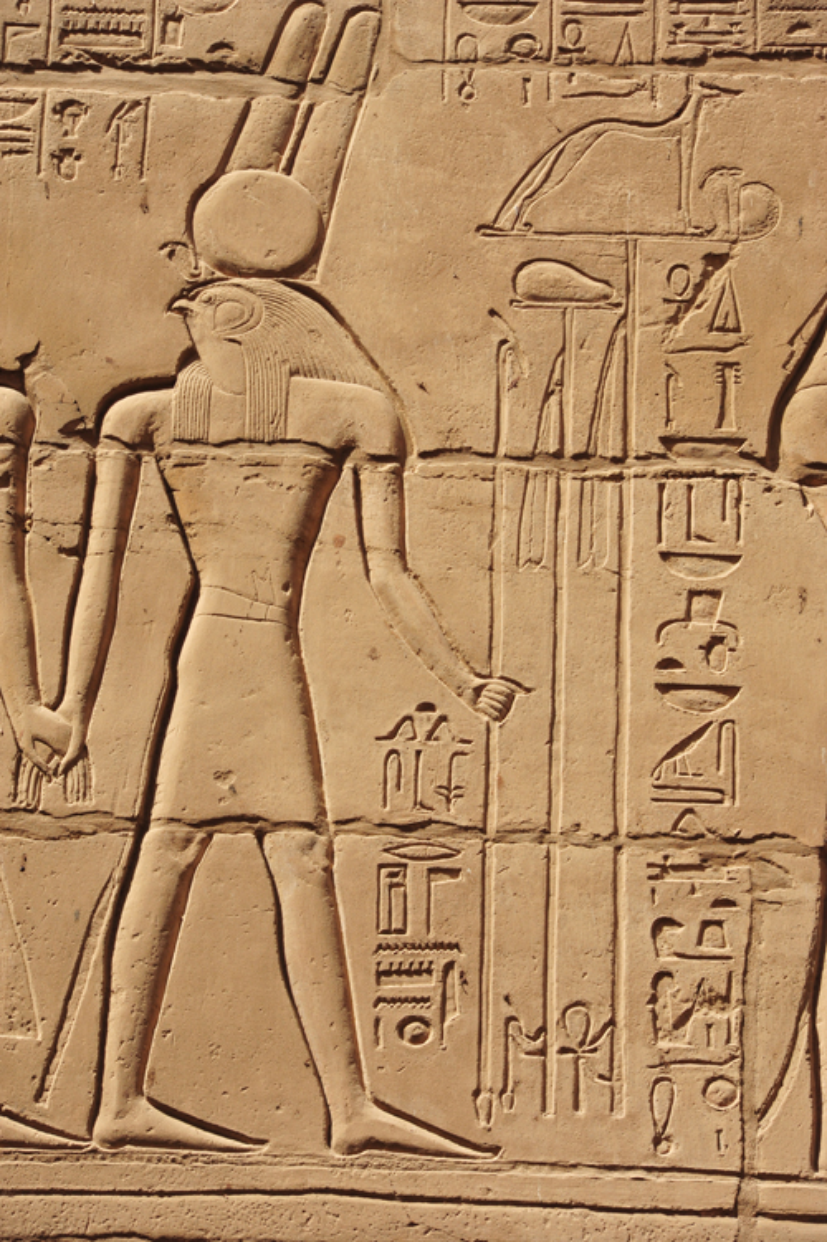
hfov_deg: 8.8
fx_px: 5346
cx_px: 414
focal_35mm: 155
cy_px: 621
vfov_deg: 13.3
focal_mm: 155
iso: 800
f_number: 13
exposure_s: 1/640
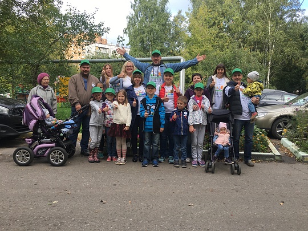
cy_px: 116
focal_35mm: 29
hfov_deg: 61.7
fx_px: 258
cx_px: 154
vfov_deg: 48.2
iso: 25
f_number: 2.2
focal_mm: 4.15
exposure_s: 1/345
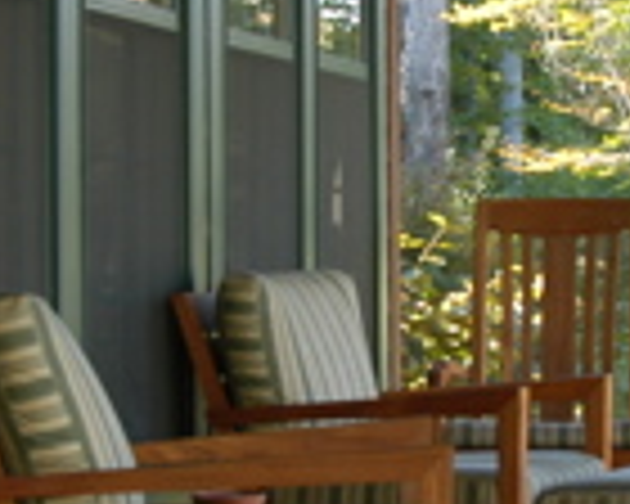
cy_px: 236
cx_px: 459
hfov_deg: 12.5
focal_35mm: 154
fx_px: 2871
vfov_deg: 10.0
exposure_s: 1/20
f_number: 7.1
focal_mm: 24
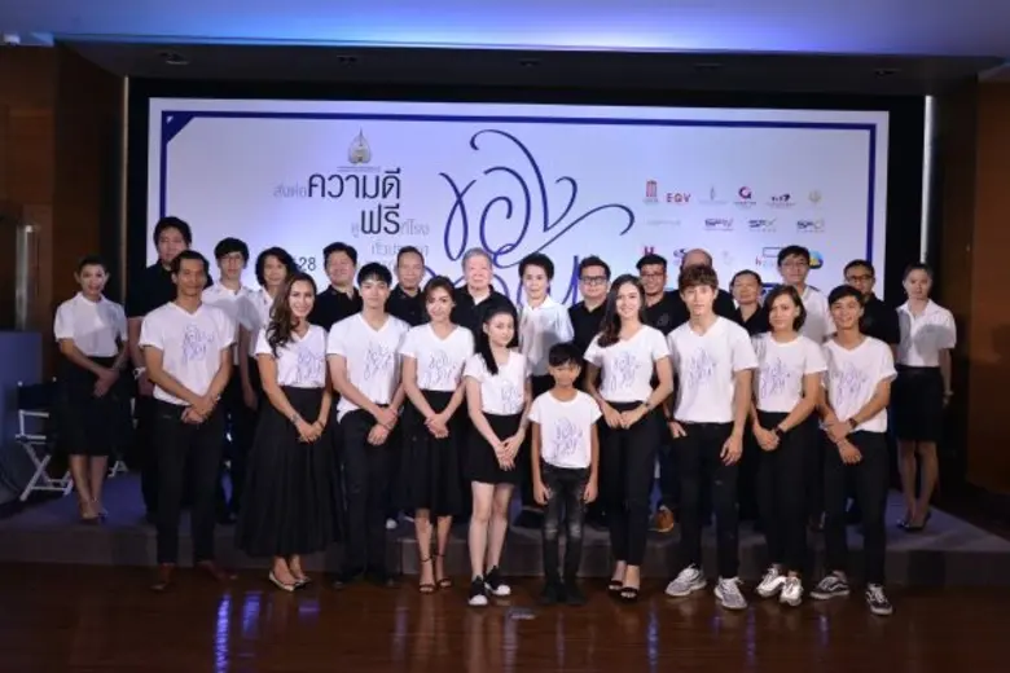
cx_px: 505
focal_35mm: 32
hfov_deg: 58.7
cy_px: 336
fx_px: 898
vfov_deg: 41.1
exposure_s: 1/160
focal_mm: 32
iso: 800
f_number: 5.6
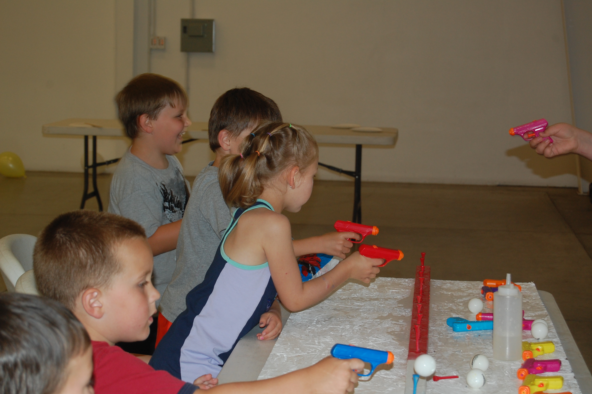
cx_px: 296
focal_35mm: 82
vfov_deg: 16.5
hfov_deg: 24.6
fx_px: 1355
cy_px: 197
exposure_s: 1/60
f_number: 5.6
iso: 400
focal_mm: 55
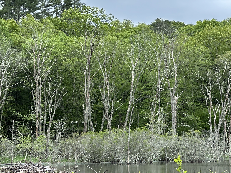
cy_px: 98
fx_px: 888
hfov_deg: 14.8
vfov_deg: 11.1
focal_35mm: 133
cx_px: 70
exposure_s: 1/123
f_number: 2.8
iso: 32
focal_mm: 9
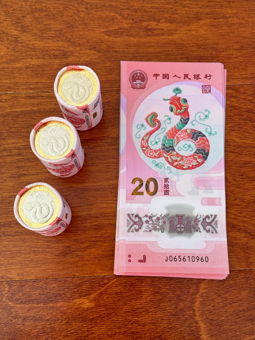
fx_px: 471
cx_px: 128
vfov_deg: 39.7
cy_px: 170
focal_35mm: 48
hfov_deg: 30.3
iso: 100
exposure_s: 1/95
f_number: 1.78
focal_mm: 6.76
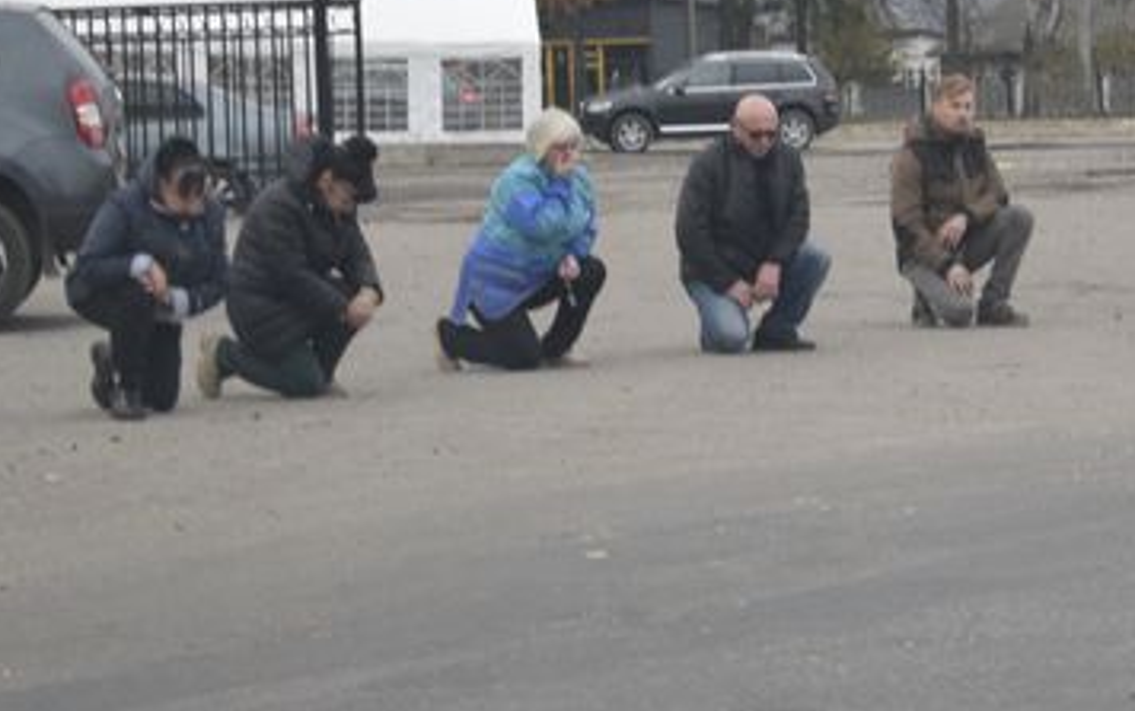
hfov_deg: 11.8
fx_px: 5481
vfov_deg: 7.4
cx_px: 915
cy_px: -18
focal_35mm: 177
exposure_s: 1/250
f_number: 5.6
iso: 1600
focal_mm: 55
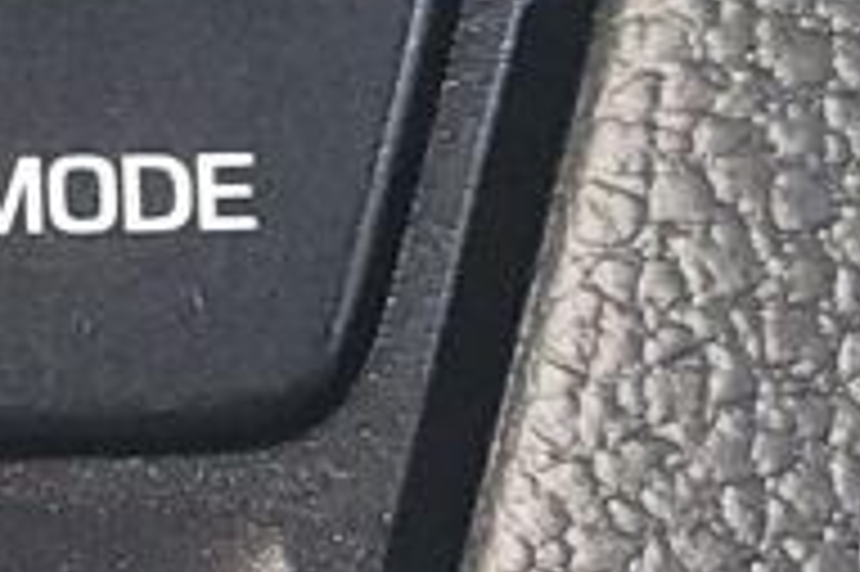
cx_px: -365
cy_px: 153
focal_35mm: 181
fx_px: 4320
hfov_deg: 11.0
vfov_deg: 7.6
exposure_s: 1/40
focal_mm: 5.4
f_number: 1.8
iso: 500
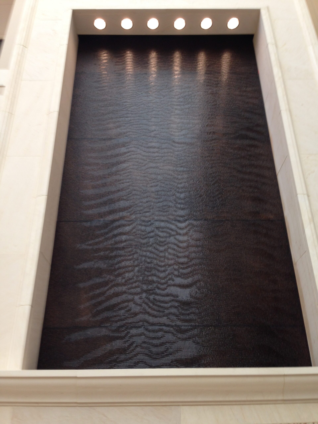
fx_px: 404
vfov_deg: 55.4
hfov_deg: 42.9
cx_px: 159
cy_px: 212
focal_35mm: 33
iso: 50
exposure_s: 1/24
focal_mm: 4.12
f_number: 2.4
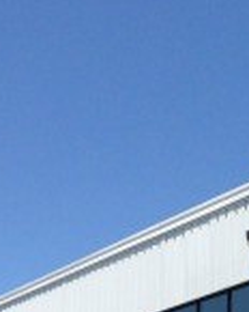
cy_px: 384
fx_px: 1023
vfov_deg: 16.5
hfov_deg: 13.8
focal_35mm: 111
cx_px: 193
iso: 50
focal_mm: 4.13
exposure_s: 1/1748
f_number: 2.4
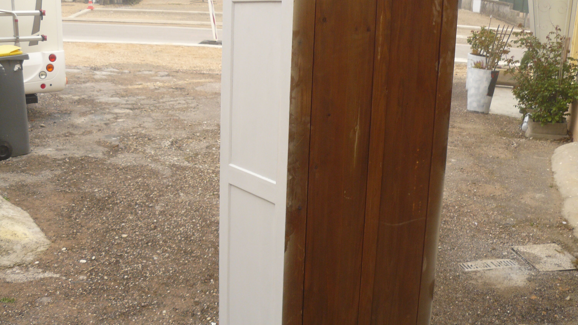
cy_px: 142
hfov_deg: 50.5
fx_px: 613
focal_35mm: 40
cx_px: 289
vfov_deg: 29.7
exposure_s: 1/80
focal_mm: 6
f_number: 2.8
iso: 100
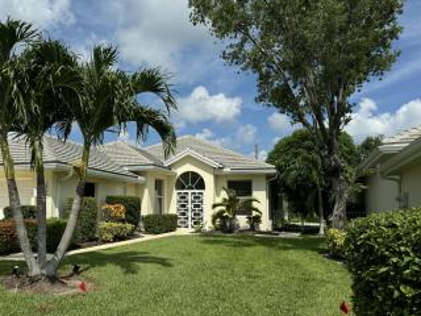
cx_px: 159
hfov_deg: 59.2
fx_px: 365
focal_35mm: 30
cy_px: 174
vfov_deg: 46.7
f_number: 1.78
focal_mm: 6.76
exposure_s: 1/7937
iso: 80
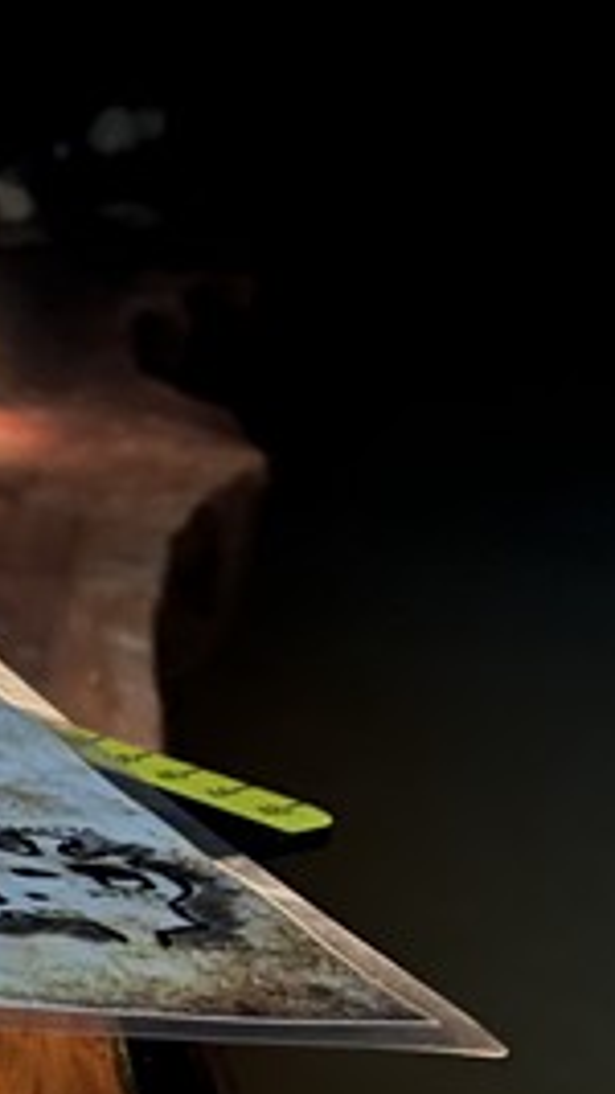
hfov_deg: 12.4
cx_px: -636
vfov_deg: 24.3
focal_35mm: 85
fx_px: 2467
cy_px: 975
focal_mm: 5.1
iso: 640
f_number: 1.6
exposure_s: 1/5
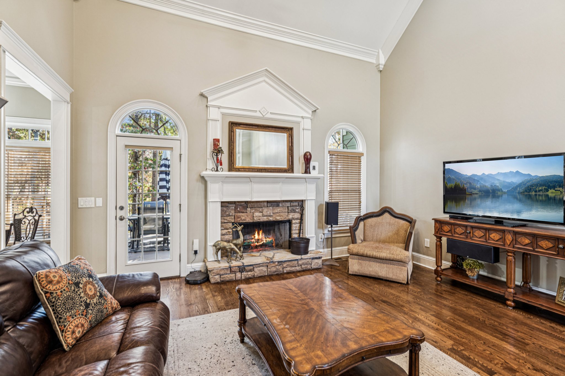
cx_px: 282
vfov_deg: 73.7
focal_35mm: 16
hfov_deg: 96.7
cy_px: 188
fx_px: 251
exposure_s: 1/25
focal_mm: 16
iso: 400
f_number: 5.6
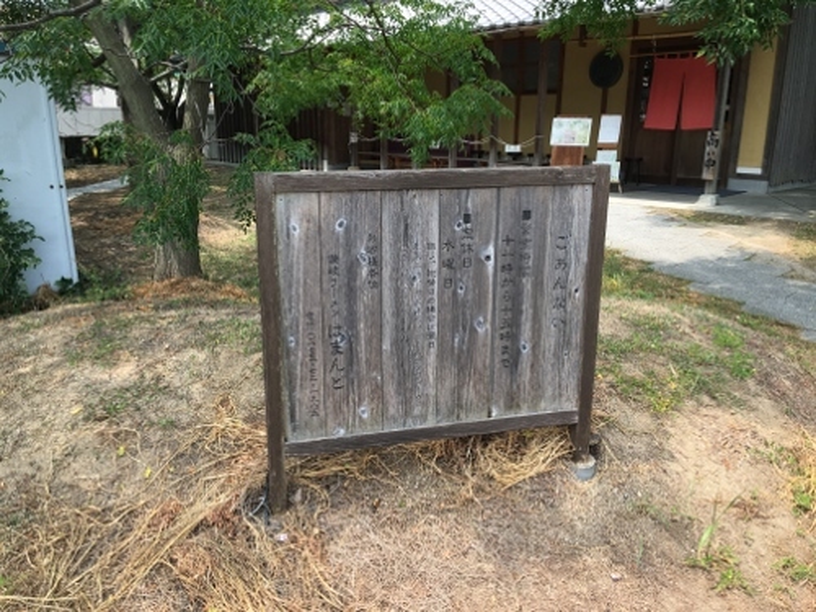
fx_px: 684
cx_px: 408
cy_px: 306
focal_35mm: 29
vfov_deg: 48.2
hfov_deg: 61.7
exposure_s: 1/394
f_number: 2.2
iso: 25
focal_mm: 4.15
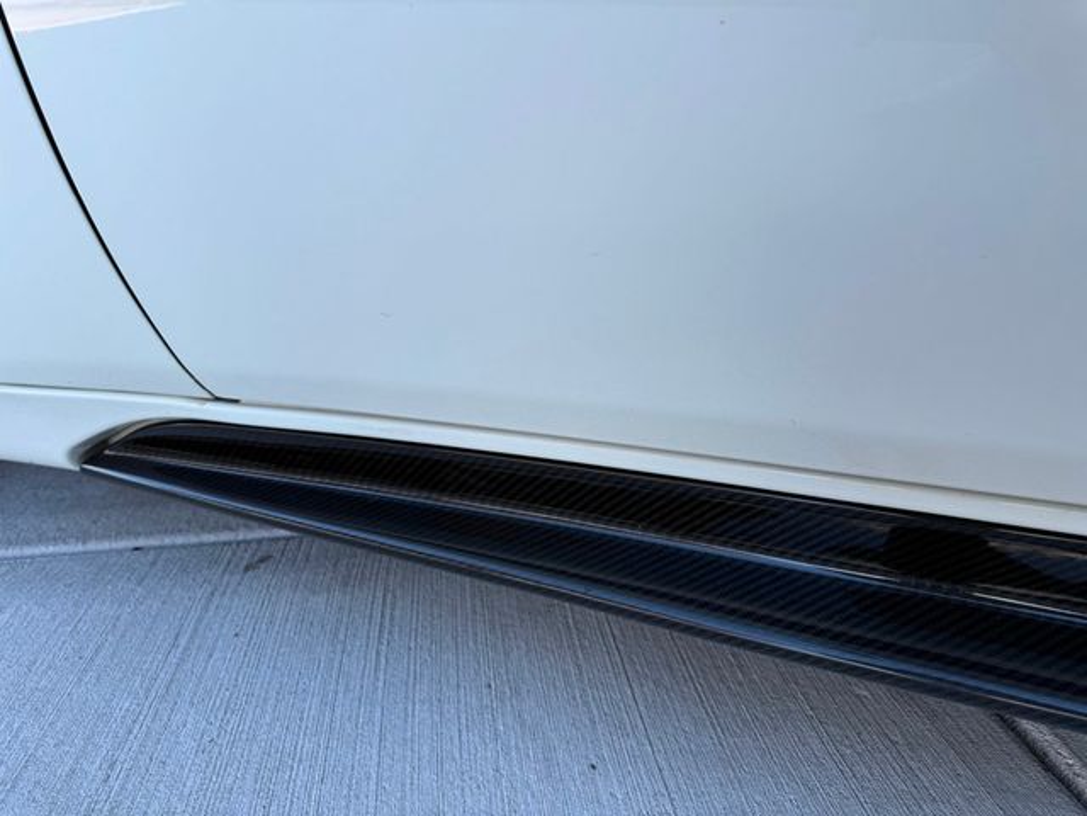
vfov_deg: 56.8
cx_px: 544
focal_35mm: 24
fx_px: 754
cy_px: 408
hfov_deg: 71.6
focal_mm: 6.76
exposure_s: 1/521
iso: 80
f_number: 1.78
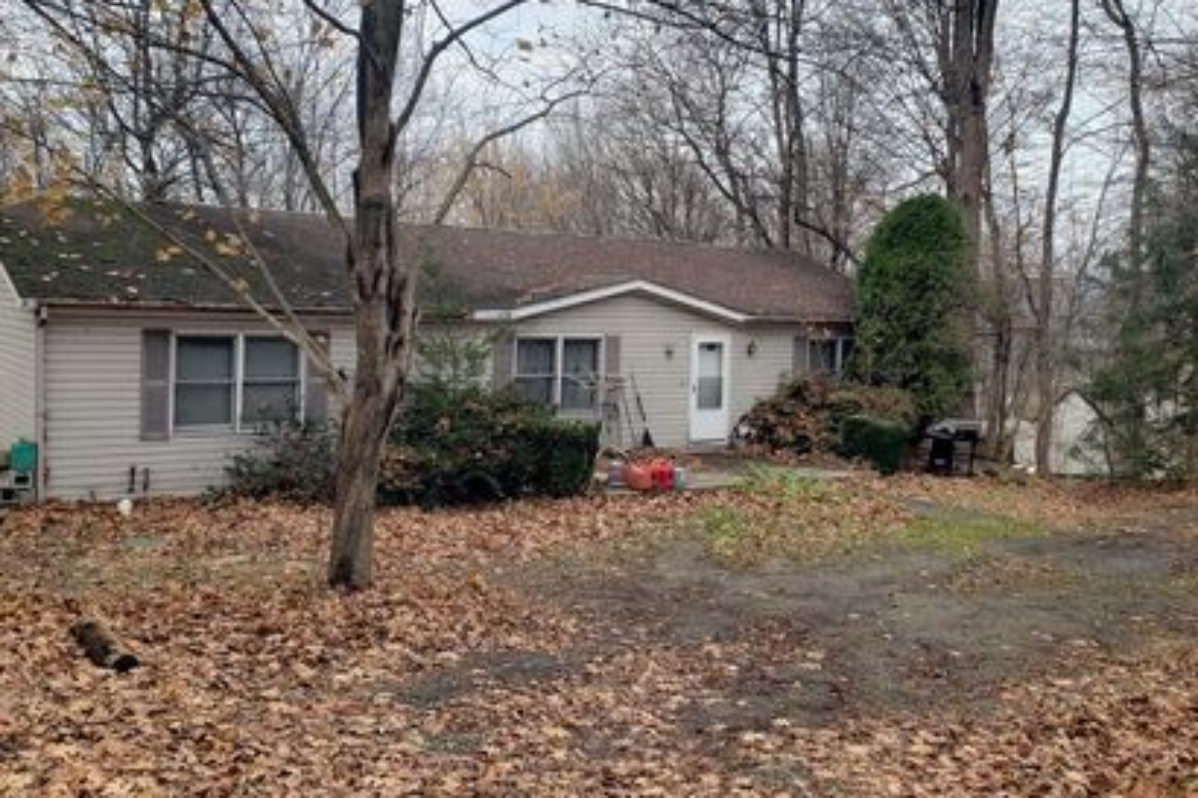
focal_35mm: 33
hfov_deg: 57.1
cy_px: 338
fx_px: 1098
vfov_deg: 39.8
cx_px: 543
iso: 50
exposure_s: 1/180
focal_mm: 4.3
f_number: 2.4
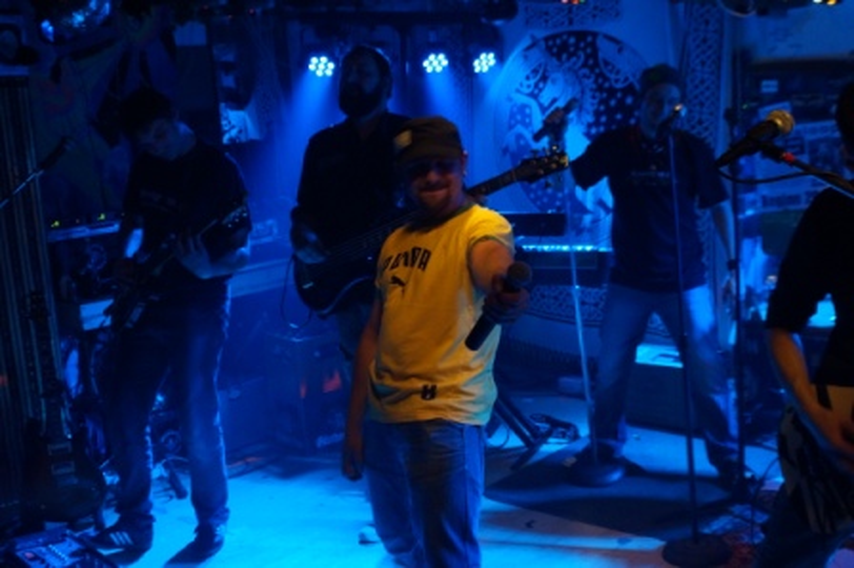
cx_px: 427
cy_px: 284
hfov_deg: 46.4
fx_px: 996
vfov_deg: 31.8
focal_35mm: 42
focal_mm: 28
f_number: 4
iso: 1600
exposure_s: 1/60
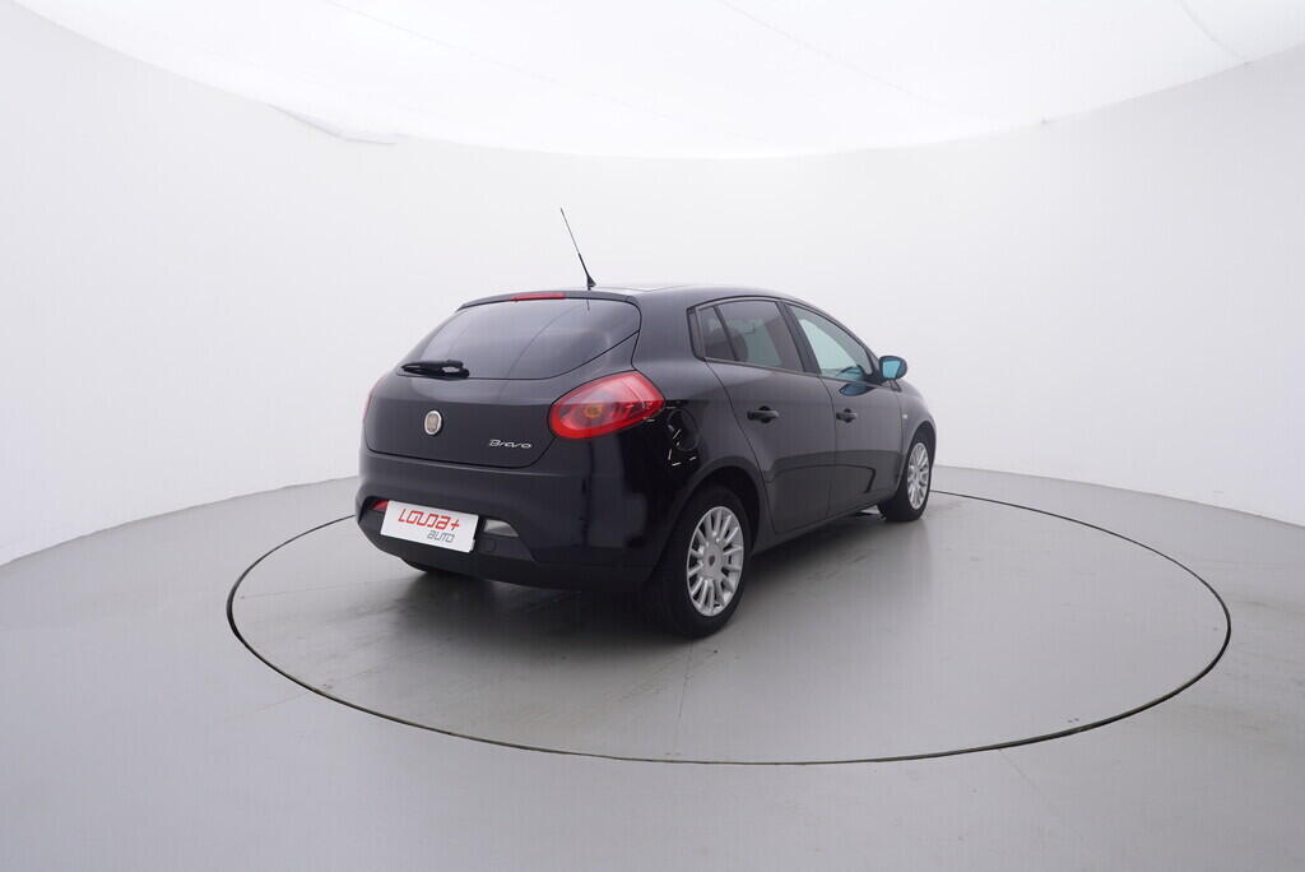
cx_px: 652
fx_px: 816
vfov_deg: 56.2
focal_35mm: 22
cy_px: 436
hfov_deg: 77.3
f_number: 5
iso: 200
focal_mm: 15
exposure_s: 1/80
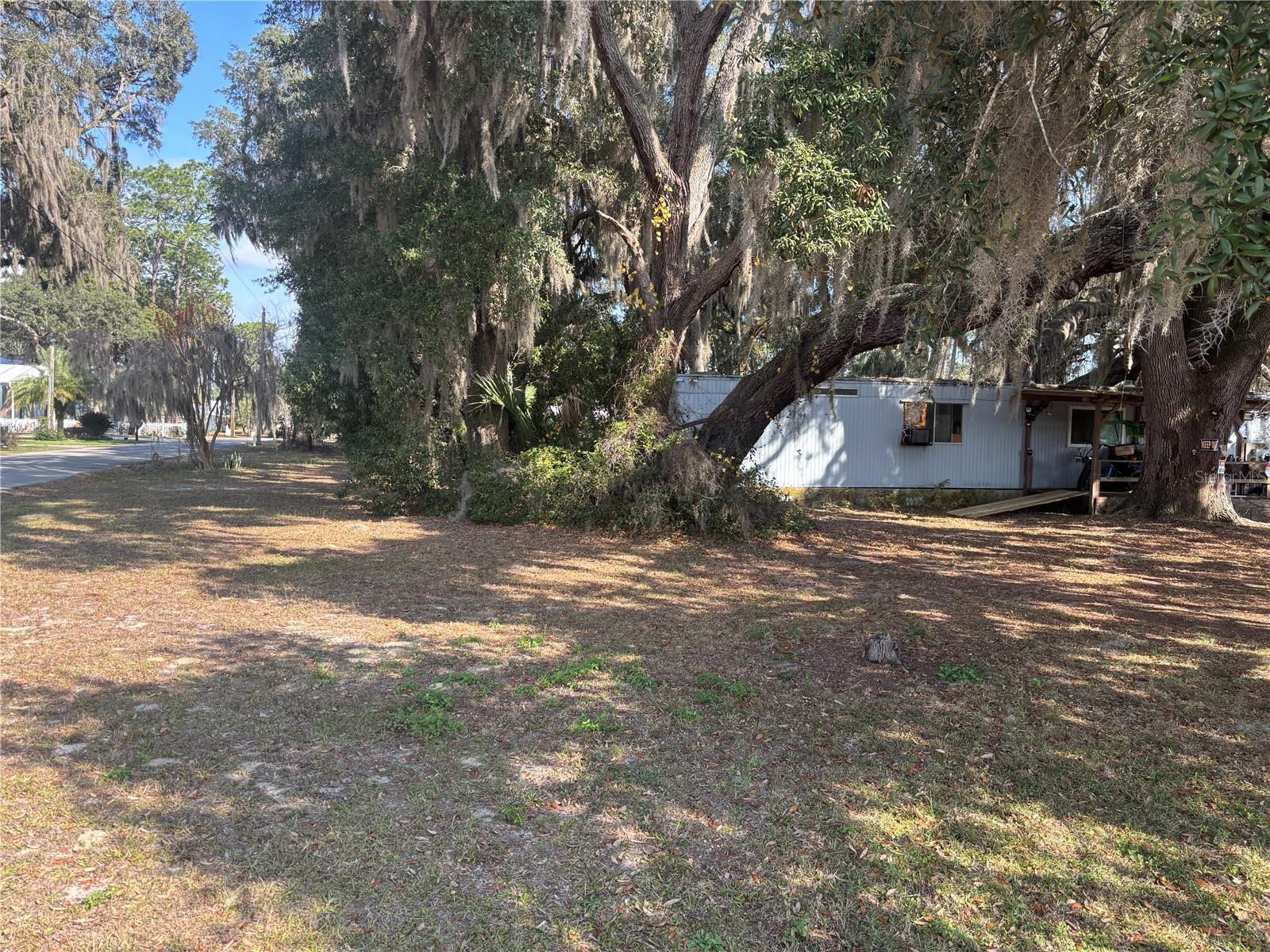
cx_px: 635
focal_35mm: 26
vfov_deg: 53.1
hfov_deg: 67.3
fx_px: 954
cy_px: 476
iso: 50
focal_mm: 5.96
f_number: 1.6
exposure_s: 1/525
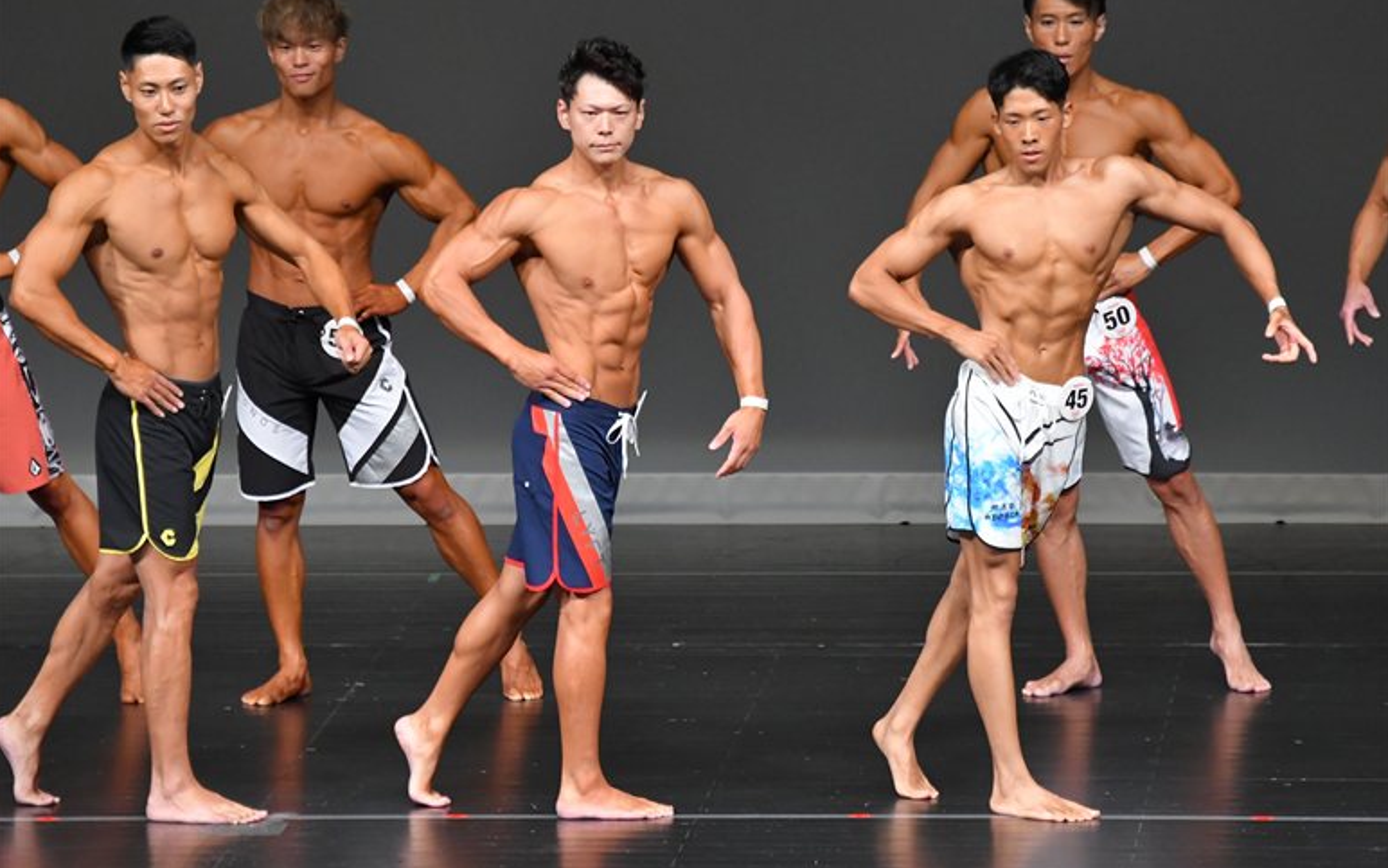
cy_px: 419
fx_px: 12184
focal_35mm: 322
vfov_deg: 4.1
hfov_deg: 6.5
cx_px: 693
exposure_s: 1/400
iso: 4000
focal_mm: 210
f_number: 5.6
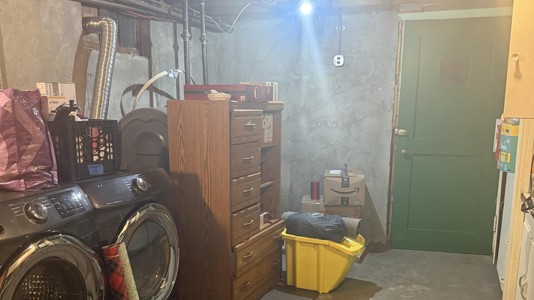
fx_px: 496
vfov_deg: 33.4
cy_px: 201
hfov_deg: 56.6
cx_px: 268
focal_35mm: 35
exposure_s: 1/60
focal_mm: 6.76
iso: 640
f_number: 1.78
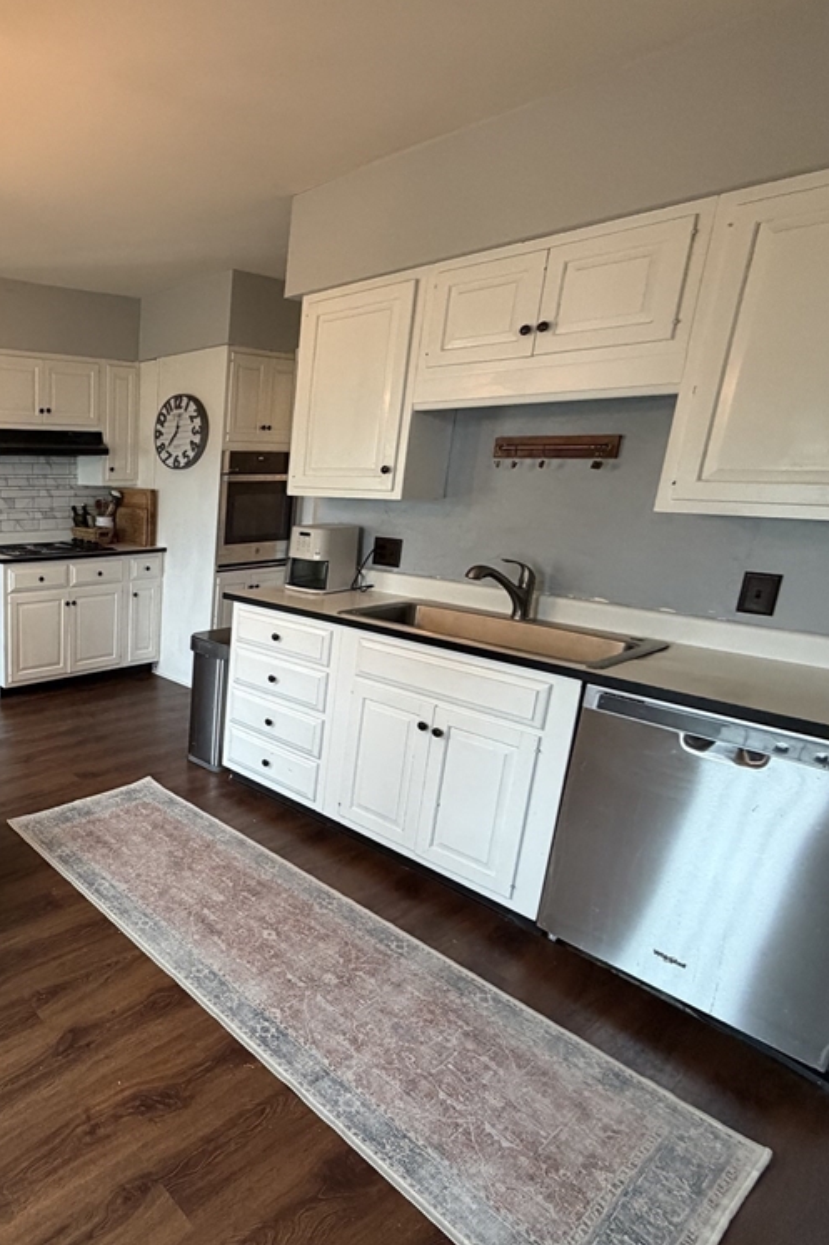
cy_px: 631
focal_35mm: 20
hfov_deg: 53.1
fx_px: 691
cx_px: 62
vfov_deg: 84.0
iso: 500
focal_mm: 2.22
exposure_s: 1/60
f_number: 2.2
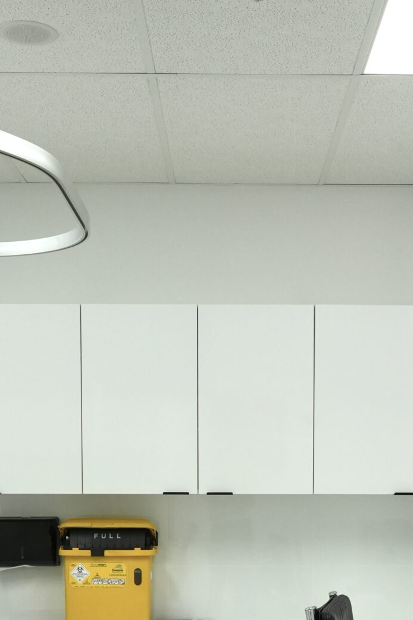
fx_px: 1015
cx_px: 242
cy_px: 558
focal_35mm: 59
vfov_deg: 32.3
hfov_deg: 23.0
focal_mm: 24
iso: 1250
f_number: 6.3
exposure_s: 1/250
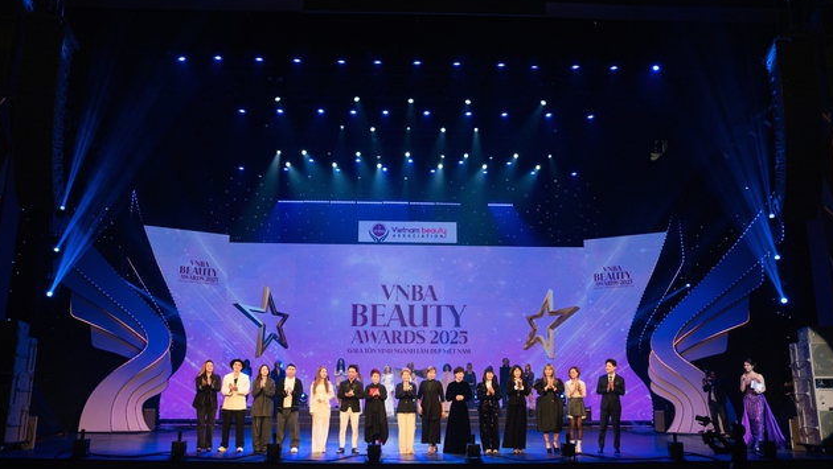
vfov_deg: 42.9
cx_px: 420
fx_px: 597
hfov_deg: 69.8
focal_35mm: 27
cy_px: 266
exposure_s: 1/160
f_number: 6.3
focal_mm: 25
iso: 1000
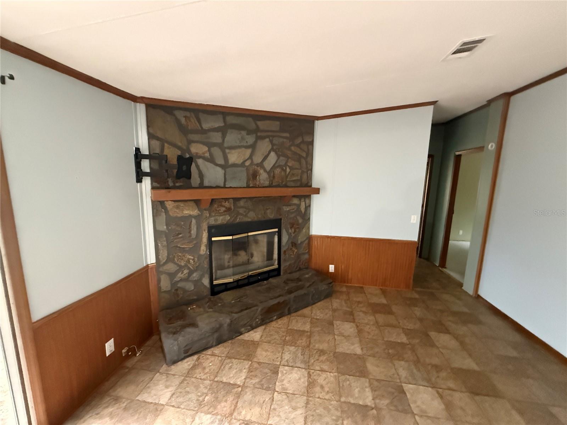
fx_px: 229
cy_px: 212
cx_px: 284
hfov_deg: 102.1
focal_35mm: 14
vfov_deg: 85.7
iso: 1250
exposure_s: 1/55
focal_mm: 2.22
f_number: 2.2
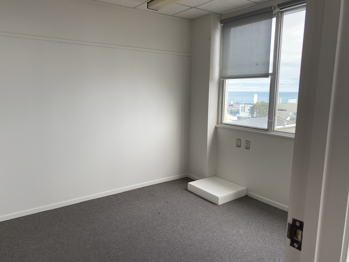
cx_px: 174
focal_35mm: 26
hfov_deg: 67.3
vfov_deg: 53.1
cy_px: 131
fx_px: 262
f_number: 1.8
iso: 32
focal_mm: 4.25
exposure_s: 1/439
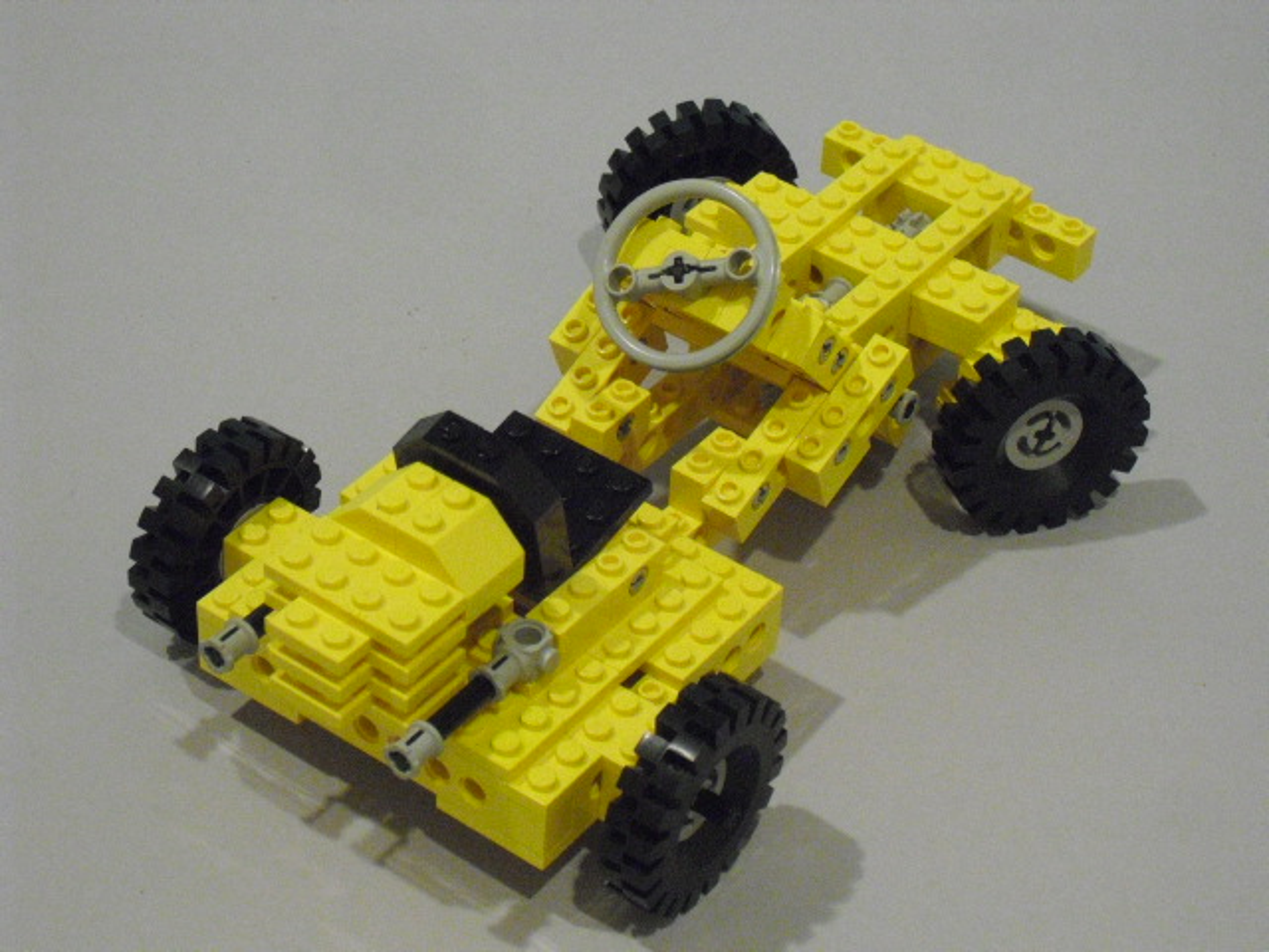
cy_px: 476
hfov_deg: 22.0
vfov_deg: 16.6
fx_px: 3263
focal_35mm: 89
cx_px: 634
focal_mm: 15.7
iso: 800
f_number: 5.1
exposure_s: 1/20
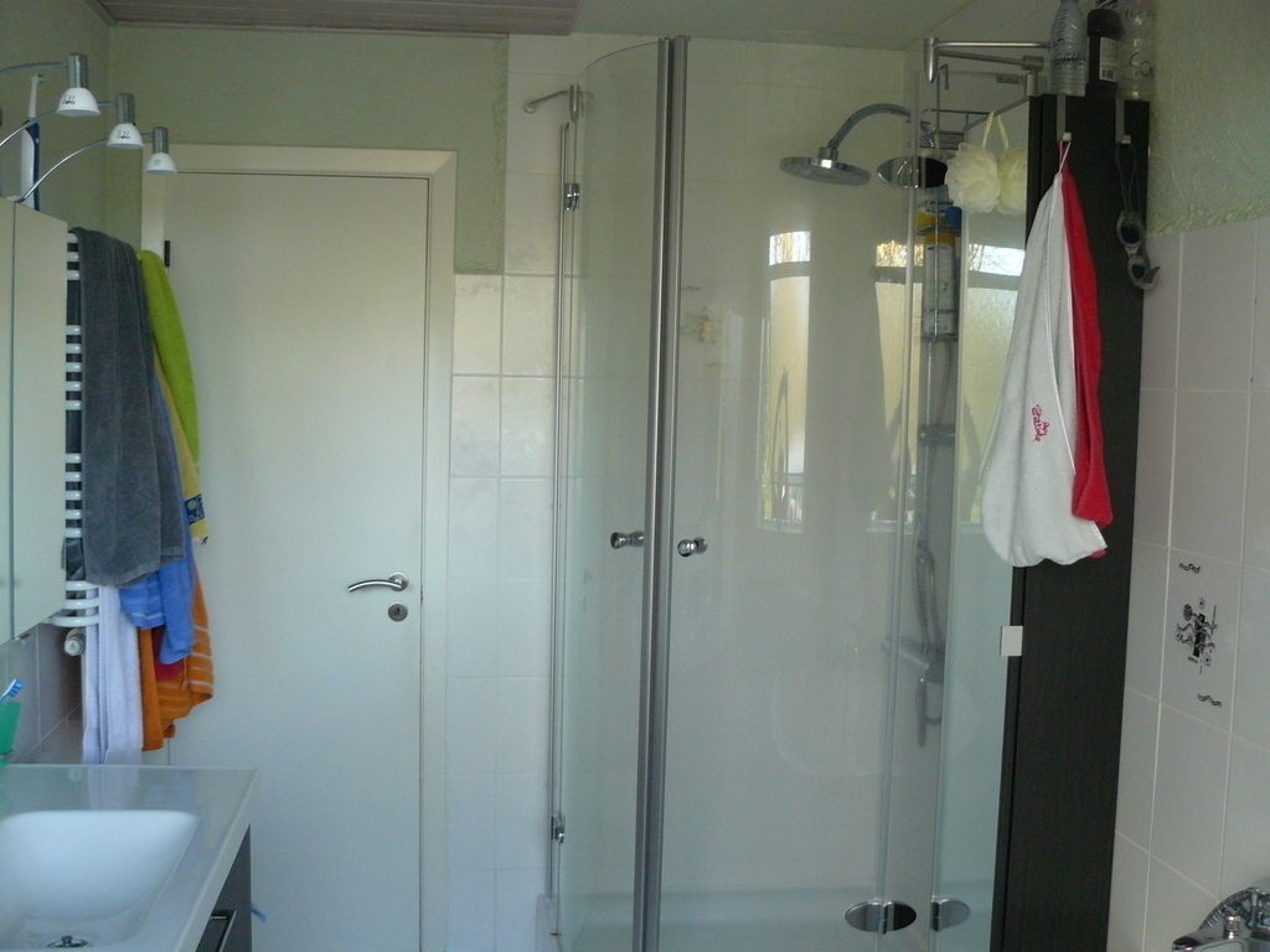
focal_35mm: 36
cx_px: 635
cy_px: 476
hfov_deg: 51.4
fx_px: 1321
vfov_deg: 39.7
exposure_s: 1/30
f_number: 2.8
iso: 200
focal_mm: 6
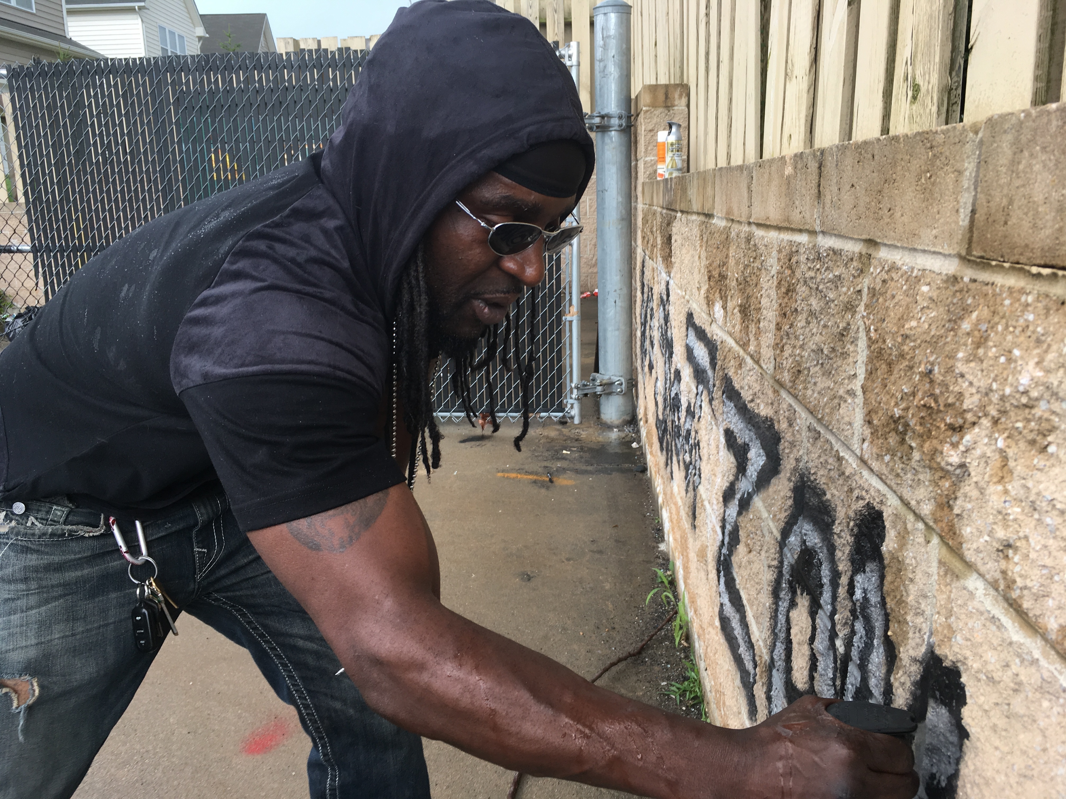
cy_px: 400
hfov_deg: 61.7
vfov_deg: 48.2
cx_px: 533
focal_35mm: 29
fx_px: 893
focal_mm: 4.15
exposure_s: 1/240
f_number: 2.2
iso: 25
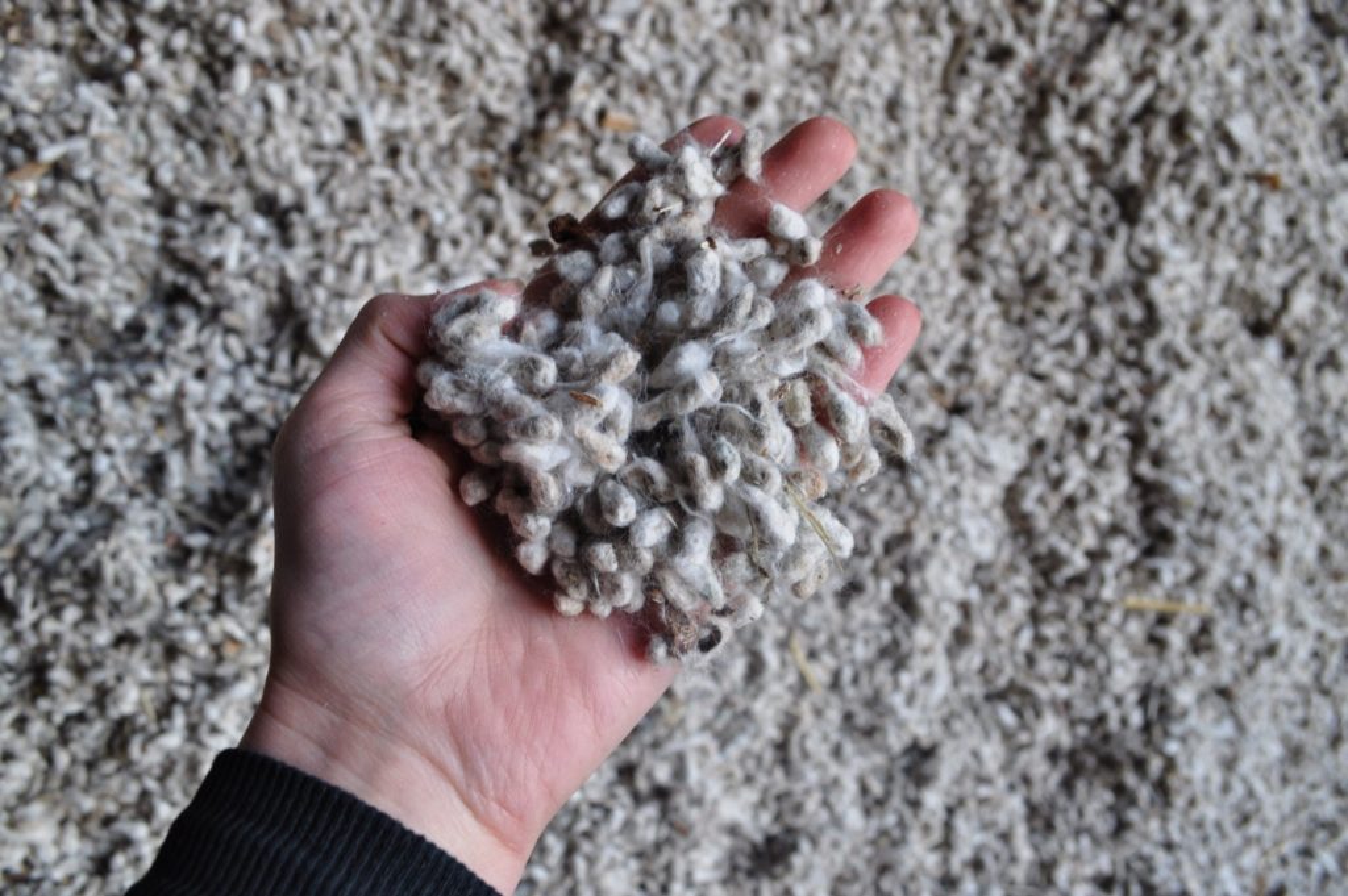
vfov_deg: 47.9
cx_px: 674
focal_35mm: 27
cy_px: 448
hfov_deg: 67.4
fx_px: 1010
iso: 400
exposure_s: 1/20
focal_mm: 18
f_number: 6.3
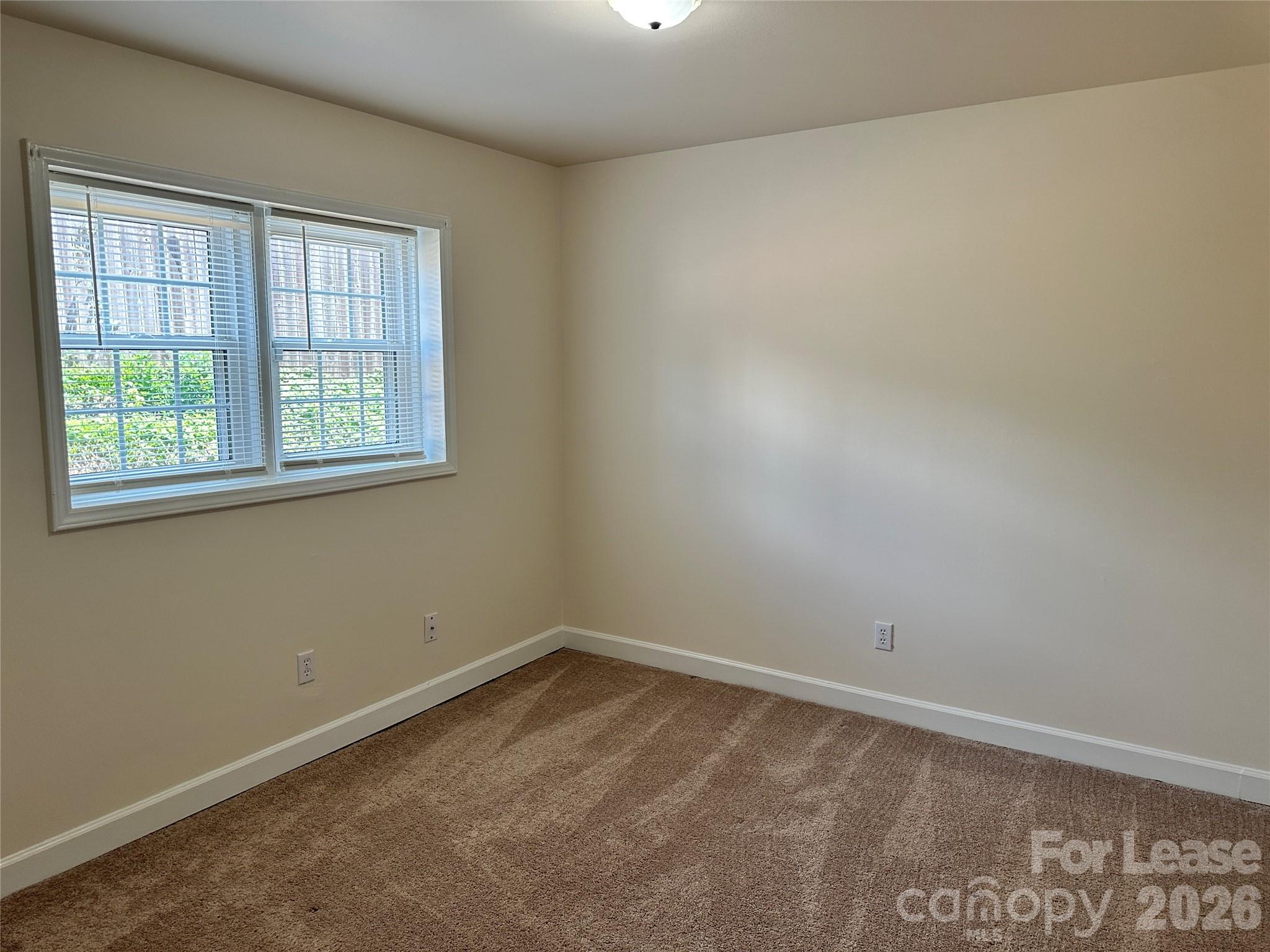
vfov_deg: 56.8
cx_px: 635
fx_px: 881
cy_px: 476
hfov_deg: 71.6
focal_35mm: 24
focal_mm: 6.86
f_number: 1.78
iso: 125
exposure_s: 1/120
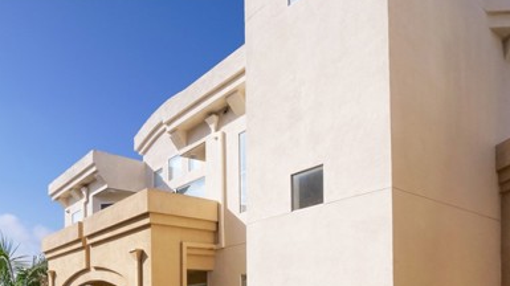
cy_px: 303
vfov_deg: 35.2
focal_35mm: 29
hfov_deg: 64.8
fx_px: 392
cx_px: 181
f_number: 11
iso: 640
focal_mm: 8
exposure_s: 1/1000
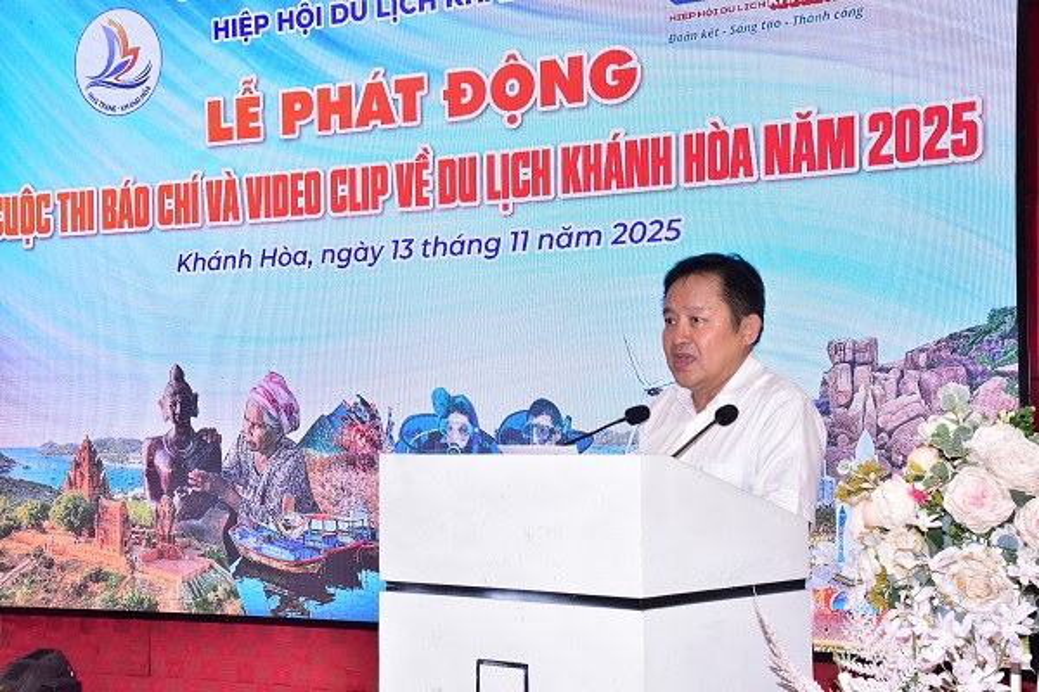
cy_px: 346
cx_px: 520
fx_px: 1674
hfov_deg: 34.5
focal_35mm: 58
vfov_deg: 23.4
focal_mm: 58
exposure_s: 1/60
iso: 4000
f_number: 16
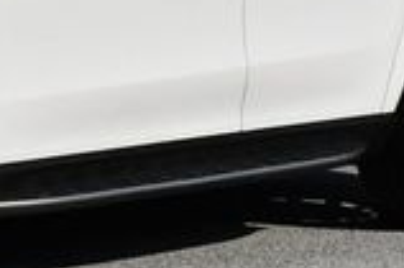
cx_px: -105
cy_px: -143
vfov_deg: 6.9
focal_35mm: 195
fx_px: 2186
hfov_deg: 10.4
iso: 100
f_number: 10
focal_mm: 24
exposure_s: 1/400
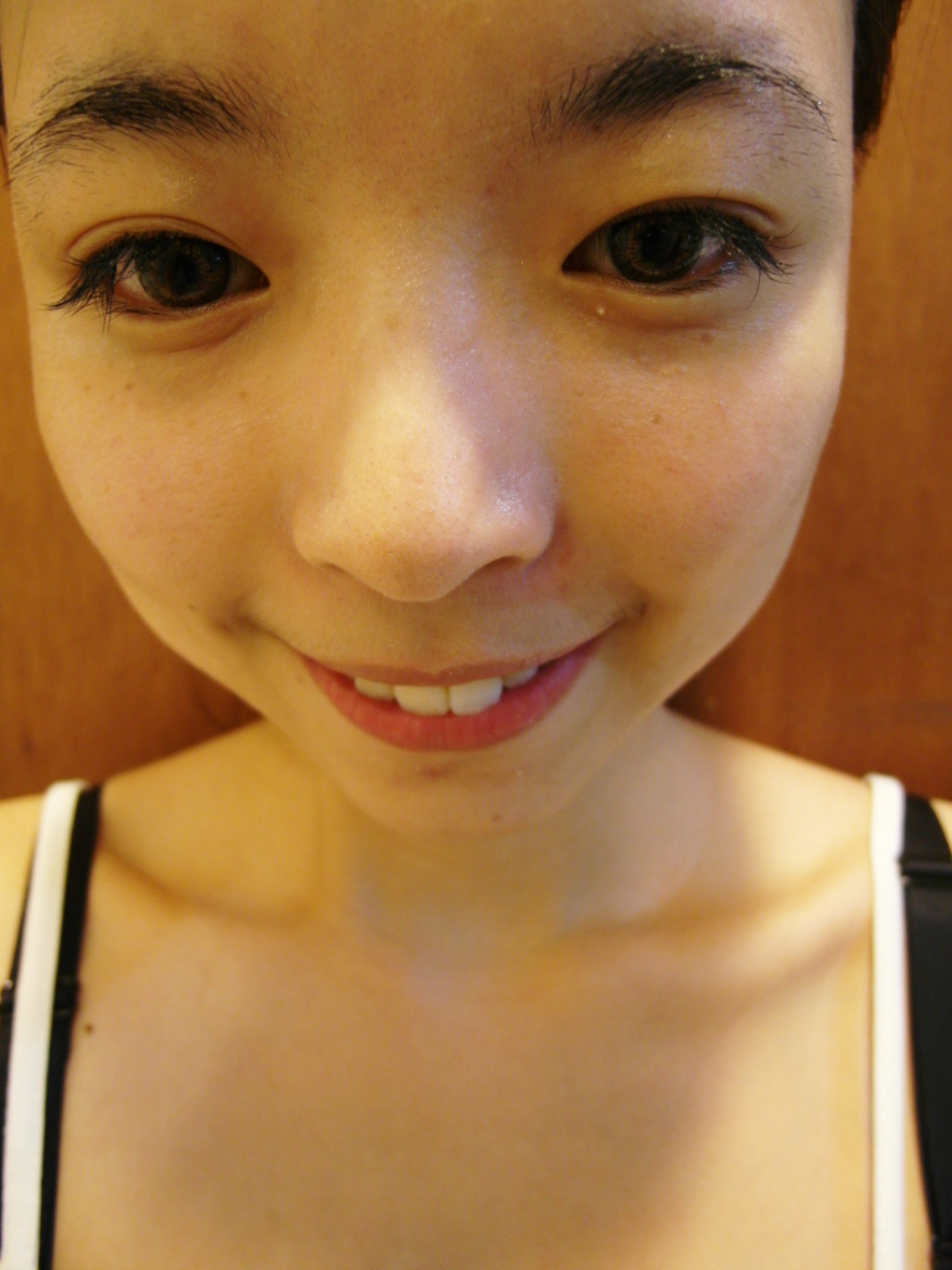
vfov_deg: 71.6
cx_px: 476
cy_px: 635
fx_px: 880
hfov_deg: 56.8
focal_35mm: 24
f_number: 1.8
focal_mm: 5.2
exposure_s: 1/15
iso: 200
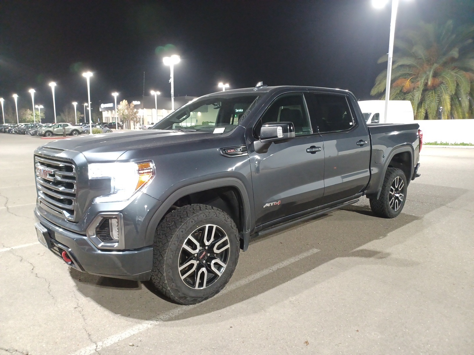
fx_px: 342
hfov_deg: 69.4
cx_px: 237
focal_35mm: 25
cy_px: 178
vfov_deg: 54.9
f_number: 1.8
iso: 1311
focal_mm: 4.6
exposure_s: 1/20
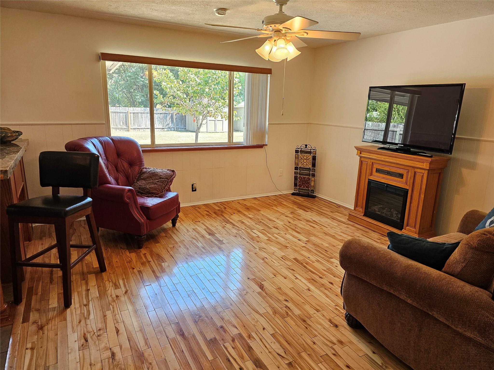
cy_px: 185
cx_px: 247
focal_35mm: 23
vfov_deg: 58.9
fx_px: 328
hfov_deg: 73.9
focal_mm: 6.3
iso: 160
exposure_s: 1/120
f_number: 1.7
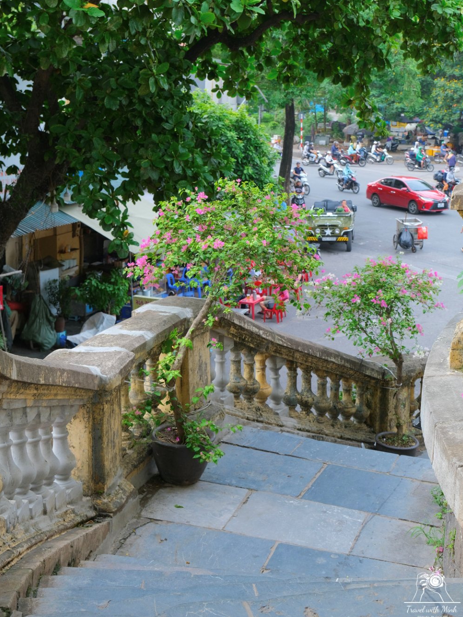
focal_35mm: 48
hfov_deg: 30.3
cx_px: 232
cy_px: 277
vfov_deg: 39.6
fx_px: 856
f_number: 4
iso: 800
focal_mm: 29.2
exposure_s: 1/210
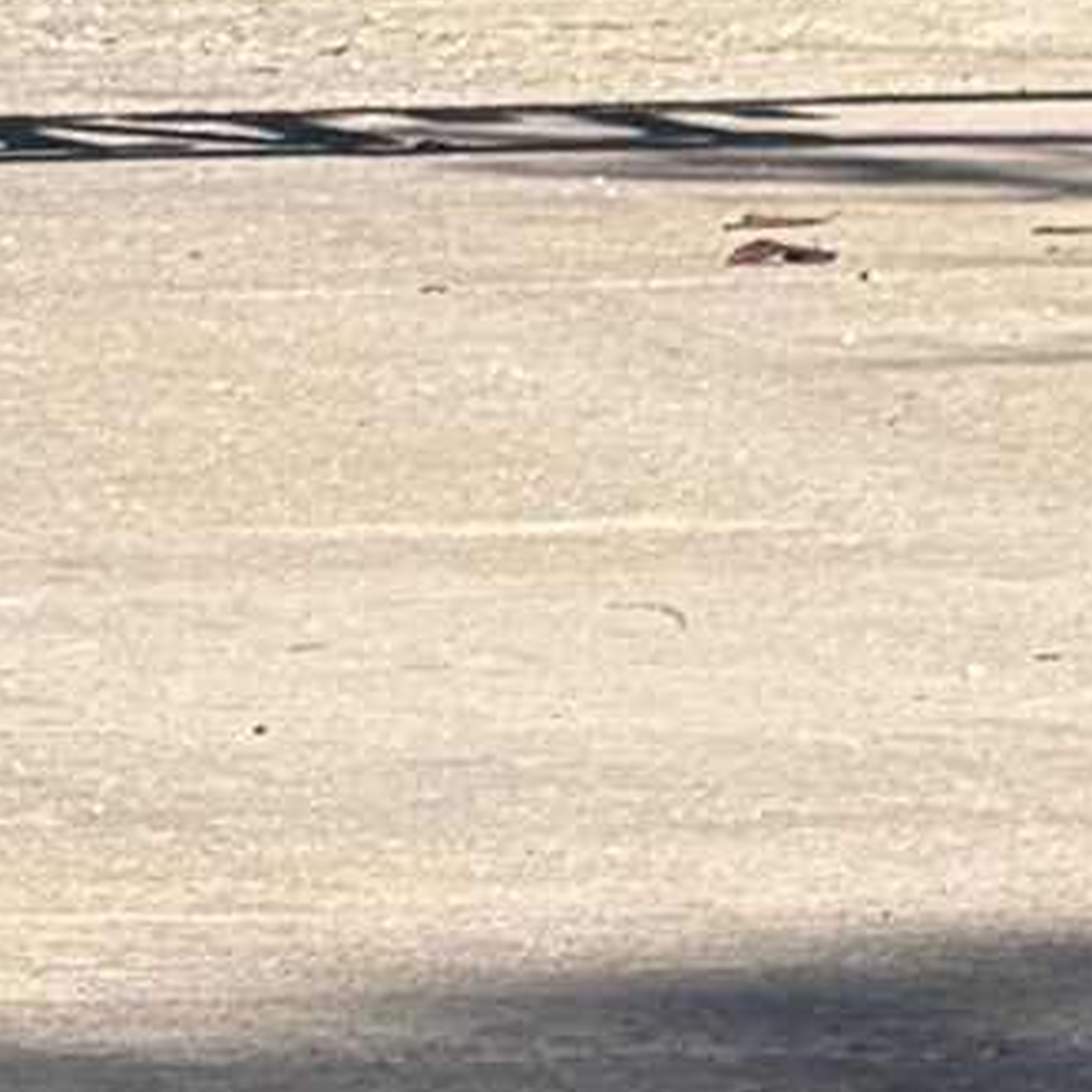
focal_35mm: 824
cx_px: -2654
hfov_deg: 2.1
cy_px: 109
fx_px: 29409
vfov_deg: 2.1
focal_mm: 16.89
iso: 20
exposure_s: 1/864
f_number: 2.8
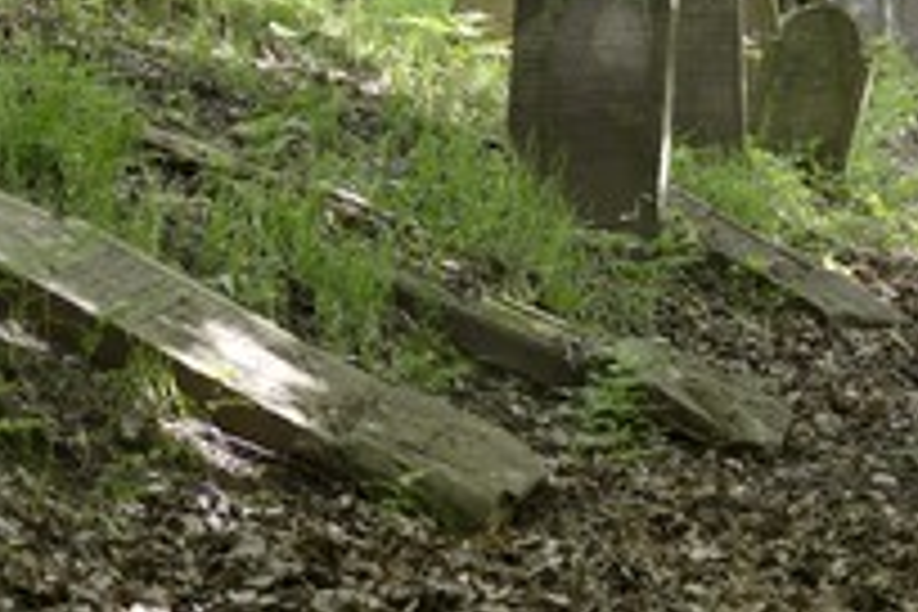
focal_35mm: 169
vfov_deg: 8.1
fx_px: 4309
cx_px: 752
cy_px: -9
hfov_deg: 12.1
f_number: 5
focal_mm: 82
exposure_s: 1/100
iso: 800
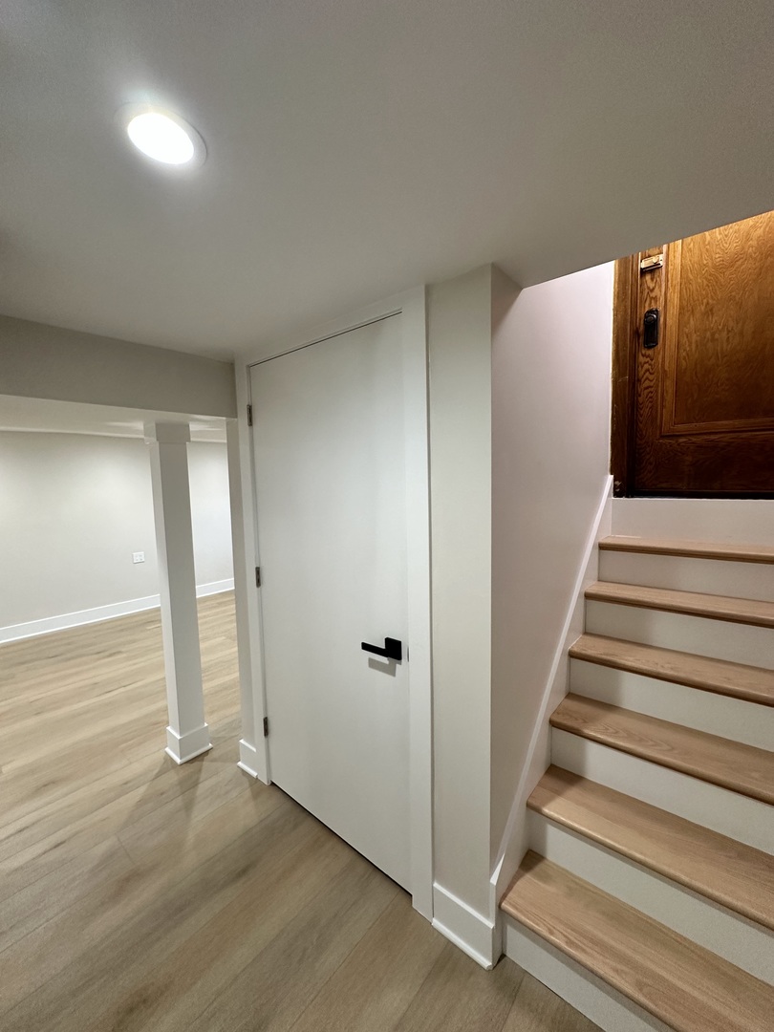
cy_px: 516
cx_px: 387
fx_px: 417
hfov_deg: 85.7
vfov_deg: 102.1
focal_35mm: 14
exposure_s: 1/120
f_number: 2.2
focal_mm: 2.22
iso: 200
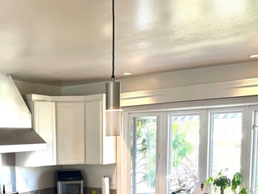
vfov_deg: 29.0
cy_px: 177
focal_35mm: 48
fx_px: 358
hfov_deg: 38.3
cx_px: 56
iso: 200
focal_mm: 6.76
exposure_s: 1/237
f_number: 1.78
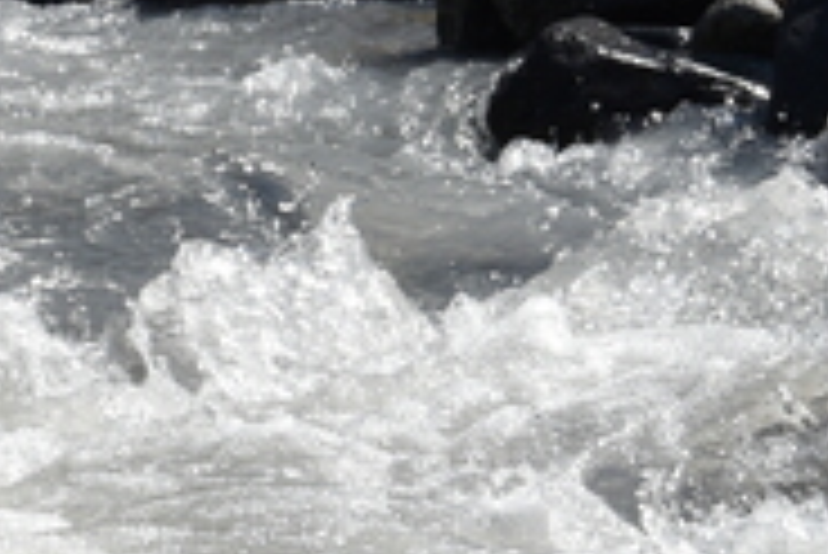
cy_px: -117
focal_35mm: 1112
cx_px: -590
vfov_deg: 1.2
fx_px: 25595
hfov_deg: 1.9
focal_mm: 160
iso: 100
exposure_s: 1/320
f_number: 9
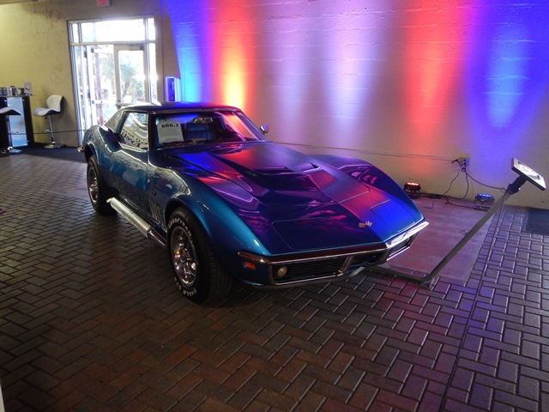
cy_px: 206
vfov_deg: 49.7
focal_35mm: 28
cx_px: 274
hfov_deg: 63.4
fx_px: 444
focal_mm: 5
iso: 400
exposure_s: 1/15
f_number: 3.9
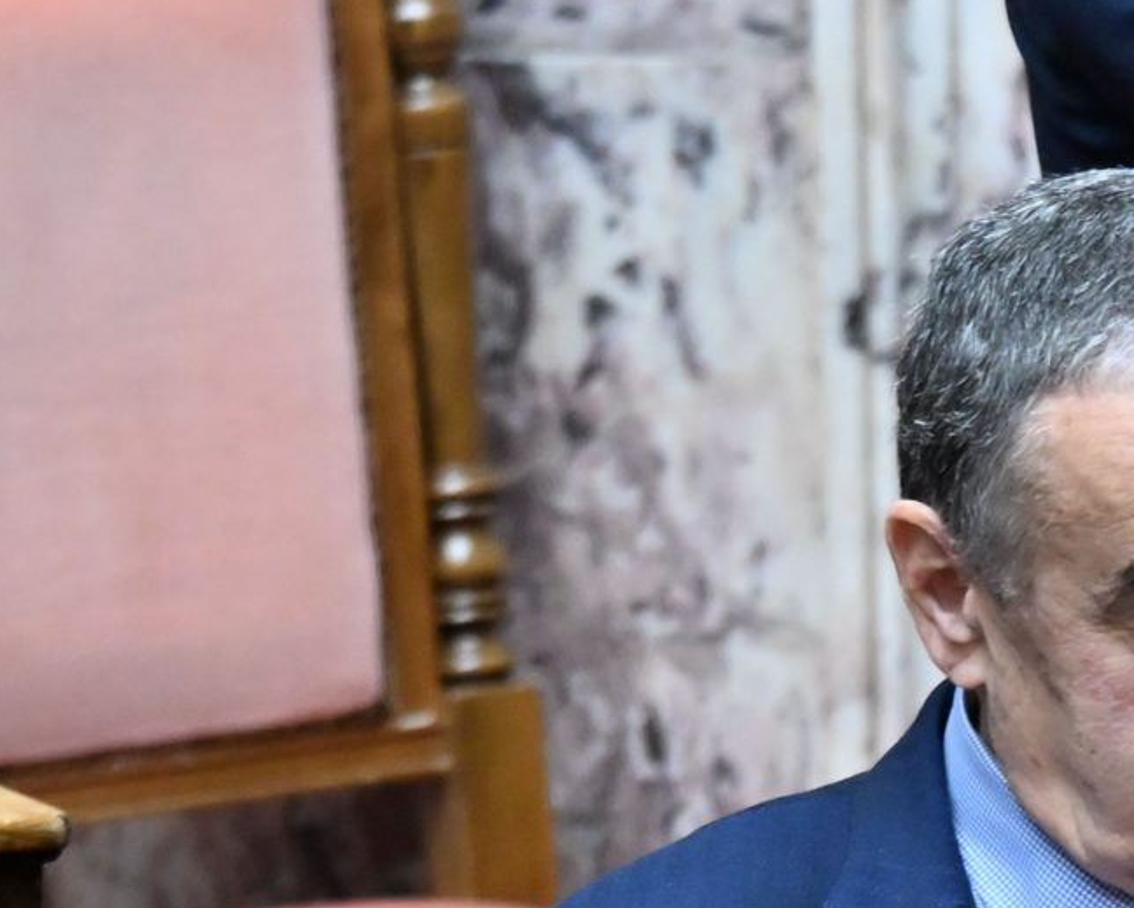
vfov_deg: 1.0
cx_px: 1878
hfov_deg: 1.2
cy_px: -197
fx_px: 53522
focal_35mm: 1594
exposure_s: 1/250
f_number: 6
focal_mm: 430
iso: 4500
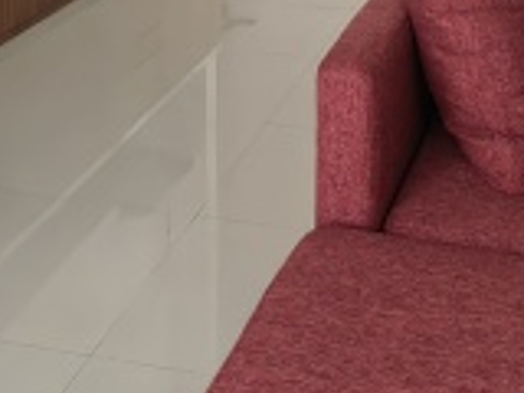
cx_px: 352
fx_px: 1044
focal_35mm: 69
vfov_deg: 17.8
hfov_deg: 28.0
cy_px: -278
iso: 50
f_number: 2.2
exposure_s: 1/50
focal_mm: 1.68
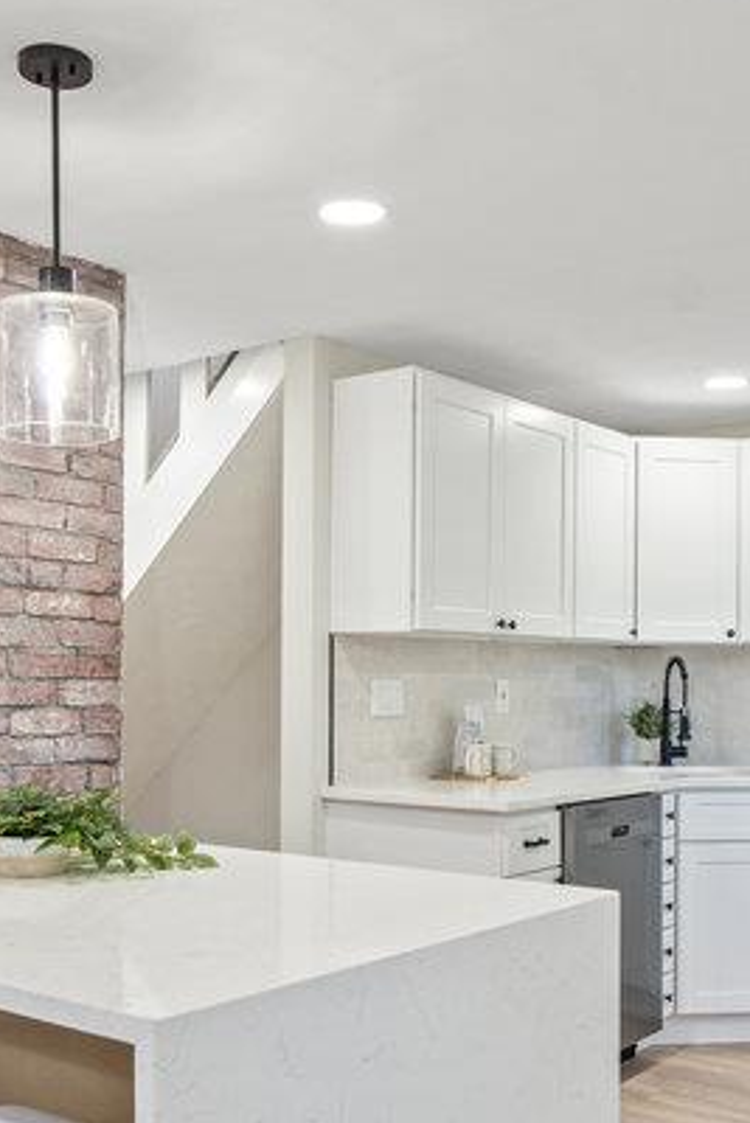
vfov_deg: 48.4
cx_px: 362
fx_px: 1249
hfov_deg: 33.4
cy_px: 625
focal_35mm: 40
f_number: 6.3
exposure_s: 1/10
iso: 250
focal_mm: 16
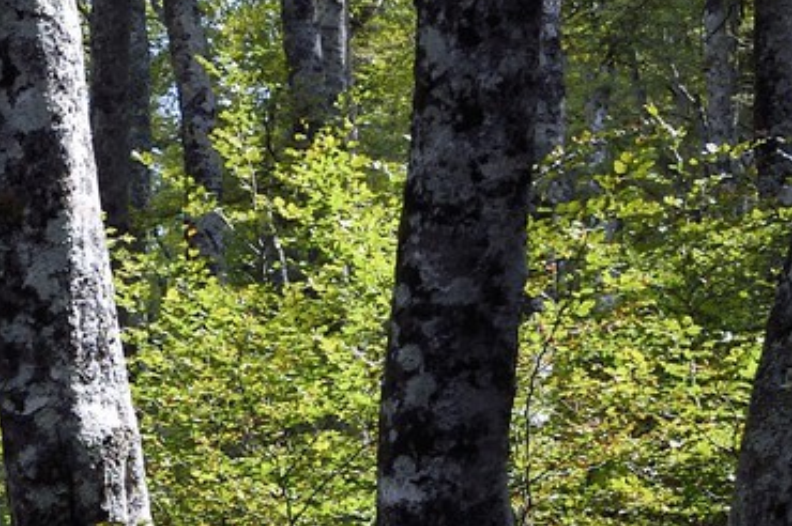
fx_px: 5517
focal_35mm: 251
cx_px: -865
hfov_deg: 7.8
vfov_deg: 5.4
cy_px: 864
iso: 200
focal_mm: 58
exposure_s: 1/100
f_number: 10
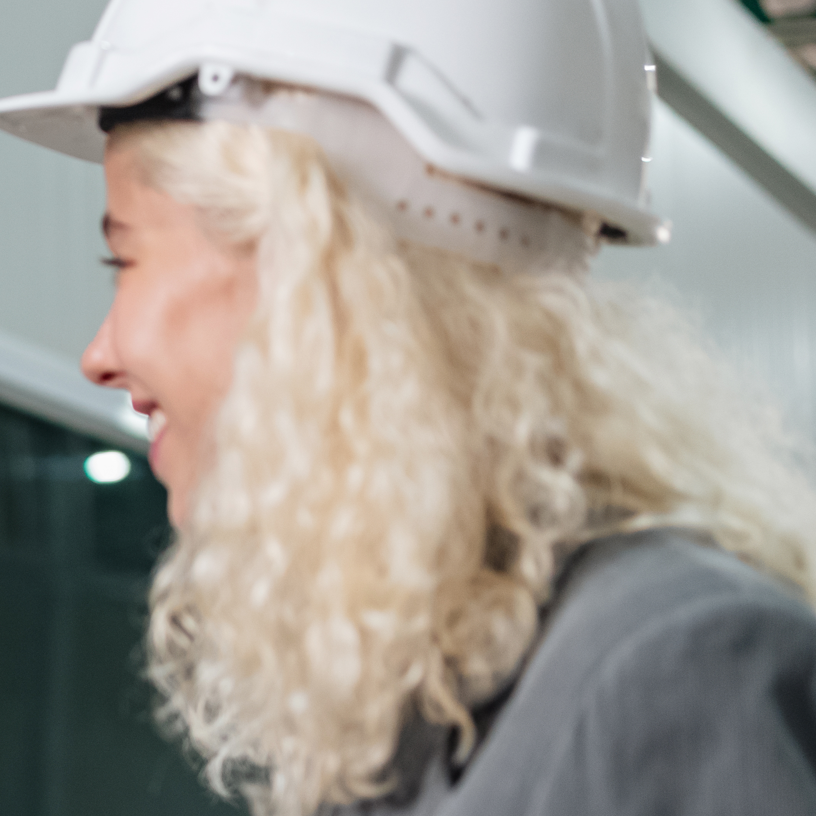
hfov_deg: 14.5
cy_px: 797
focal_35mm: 112
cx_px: -418
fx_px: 2987
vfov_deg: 15.3
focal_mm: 35
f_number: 2.2
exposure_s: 1/125
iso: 400
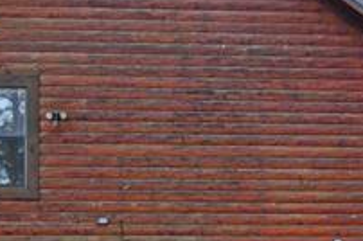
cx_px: 173
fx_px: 715
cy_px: 282
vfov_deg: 18.2
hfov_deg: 28.5
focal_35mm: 71
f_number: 5.6
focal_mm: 14
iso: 640
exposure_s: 1/200
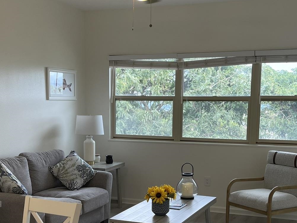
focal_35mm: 51
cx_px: 147
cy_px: 164
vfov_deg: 28.2
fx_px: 438
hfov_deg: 37.5
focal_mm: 5.1
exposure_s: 1/120
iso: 64
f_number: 1.6
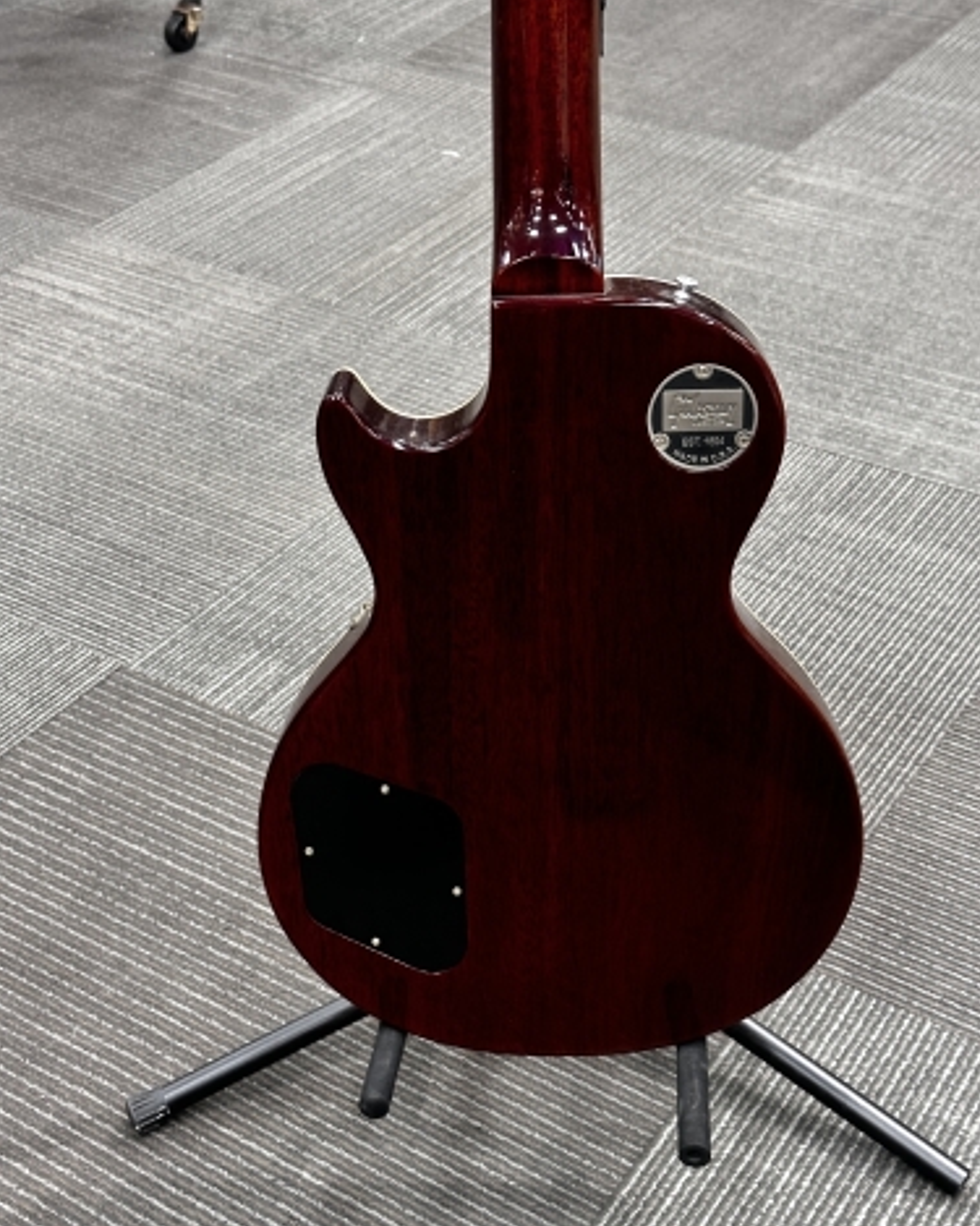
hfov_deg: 29.1
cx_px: 507
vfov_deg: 36.0
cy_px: 648
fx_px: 1886
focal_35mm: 52
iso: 250
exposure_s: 1/60
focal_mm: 6.86
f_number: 1.78
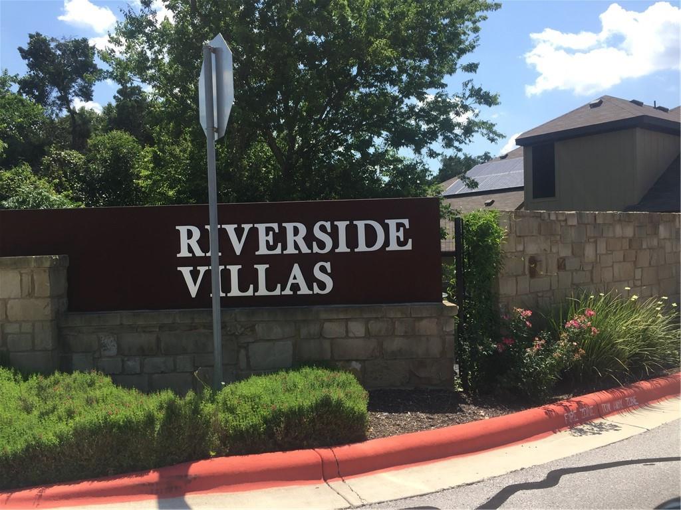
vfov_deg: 48.2
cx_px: 340
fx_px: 571
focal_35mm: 29
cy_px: 255
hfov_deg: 61.7
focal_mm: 4.15
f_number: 2.2
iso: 32
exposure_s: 1/1522
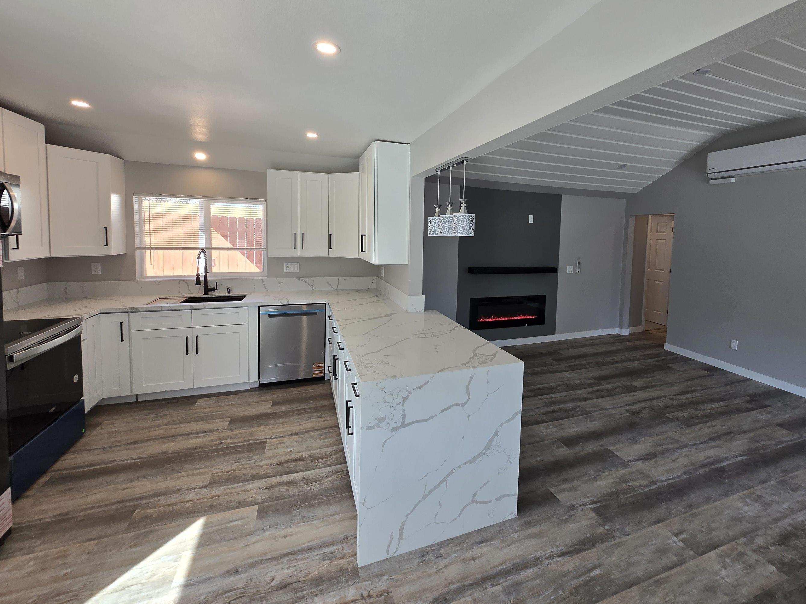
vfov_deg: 81.3
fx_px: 349
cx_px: 450
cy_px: 259
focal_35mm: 15
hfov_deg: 97.7
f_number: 2.2
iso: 32
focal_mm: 1.7
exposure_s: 1/60
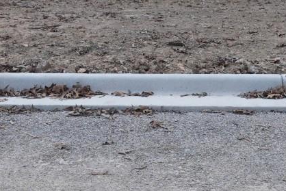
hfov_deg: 30.4
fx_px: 524
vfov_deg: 19.1
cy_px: -55
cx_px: 173
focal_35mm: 66
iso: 640
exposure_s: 1/200
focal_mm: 24
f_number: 8
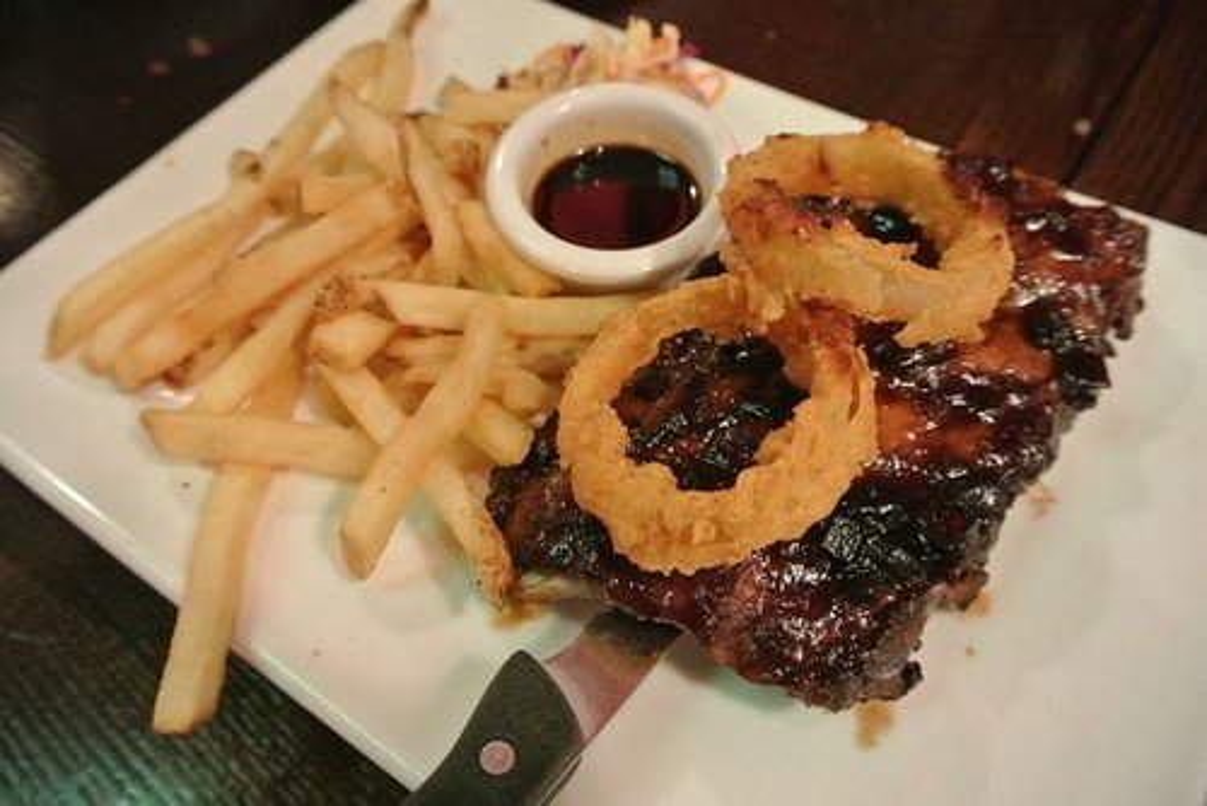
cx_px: 604
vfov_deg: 48.0
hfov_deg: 67.4
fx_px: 906
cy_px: 403
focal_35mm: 27
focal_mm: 10
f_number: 3.5
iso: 3200
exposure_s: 1/60
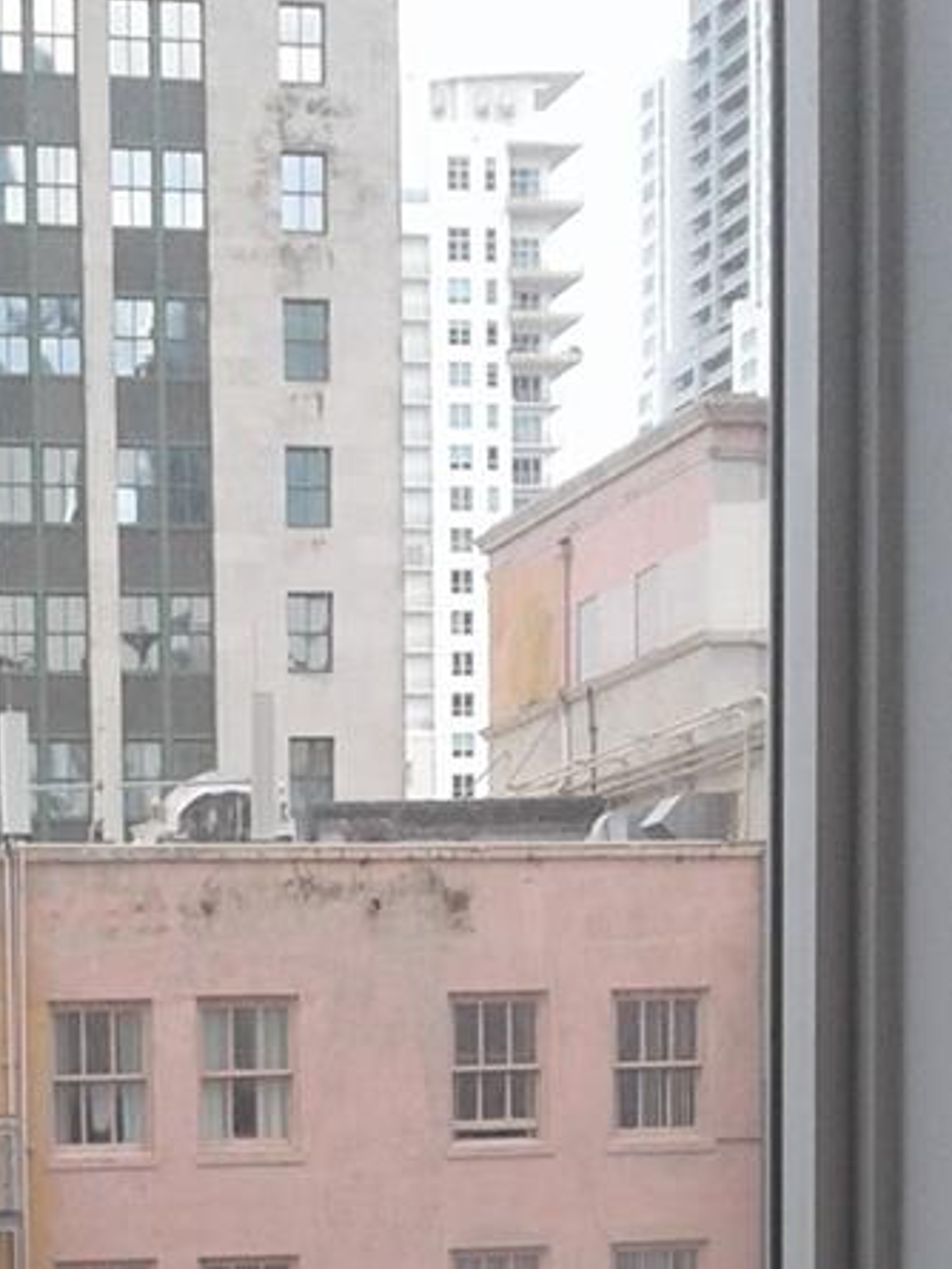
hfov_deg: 16.1
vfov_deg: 20.5
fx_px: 3262
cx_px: -117
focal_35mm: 89
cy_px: 1548
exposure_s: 1/288
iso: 50
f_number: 2.2
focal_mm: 3.3
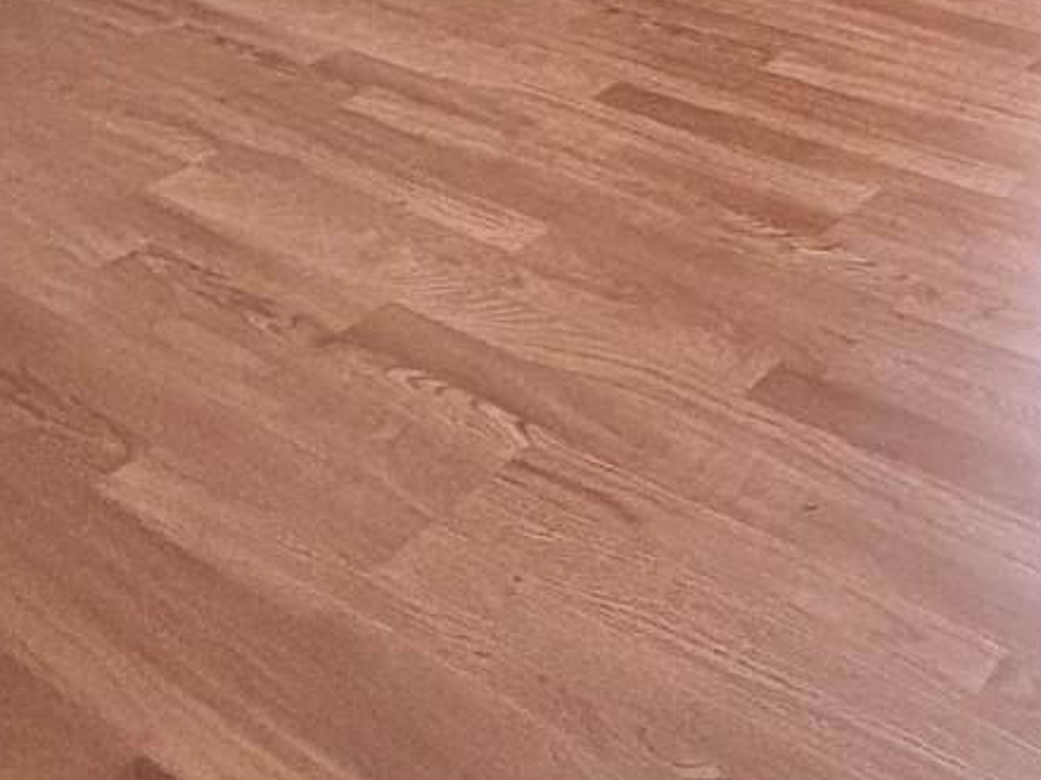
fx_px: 1533
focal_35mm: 51
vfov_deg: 22.2
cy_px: -467
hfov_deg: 35.5
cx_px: 922
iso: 800
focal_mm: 2.22
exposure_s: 1/60
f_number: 2.2
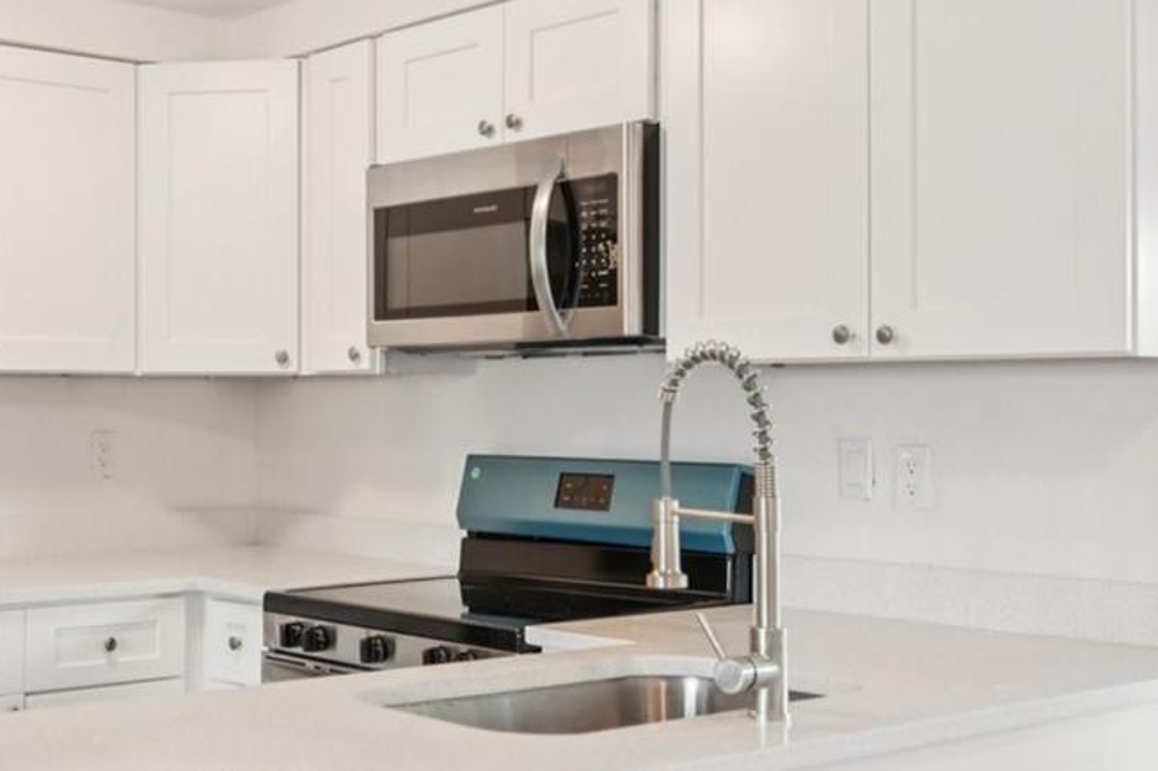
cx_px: 190
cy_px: 449
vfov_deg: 25.0
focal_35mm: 54
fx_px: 1736
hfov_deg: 35.4
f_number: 8
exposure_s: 1/15
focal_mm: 22
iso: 400
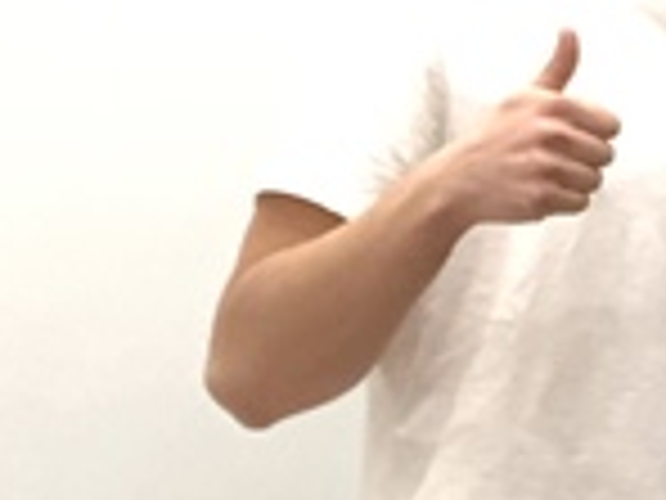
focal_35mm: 165
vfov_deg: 9.0
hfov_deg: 11.0
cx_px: 1262
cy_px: 61
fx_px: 3175
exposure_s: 1/50
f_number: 2.2
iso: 250
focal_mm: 2.87
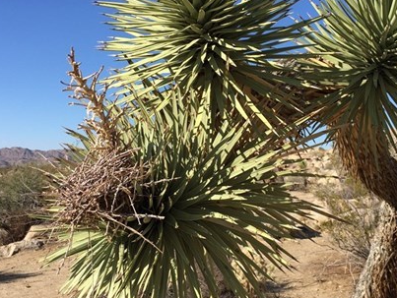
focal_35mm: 46
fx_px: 528
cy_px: 116
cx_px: 223
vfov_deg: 31.5
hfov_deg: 41.1
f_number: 2.2
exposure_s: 1/1883
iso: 32
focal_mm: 4.15
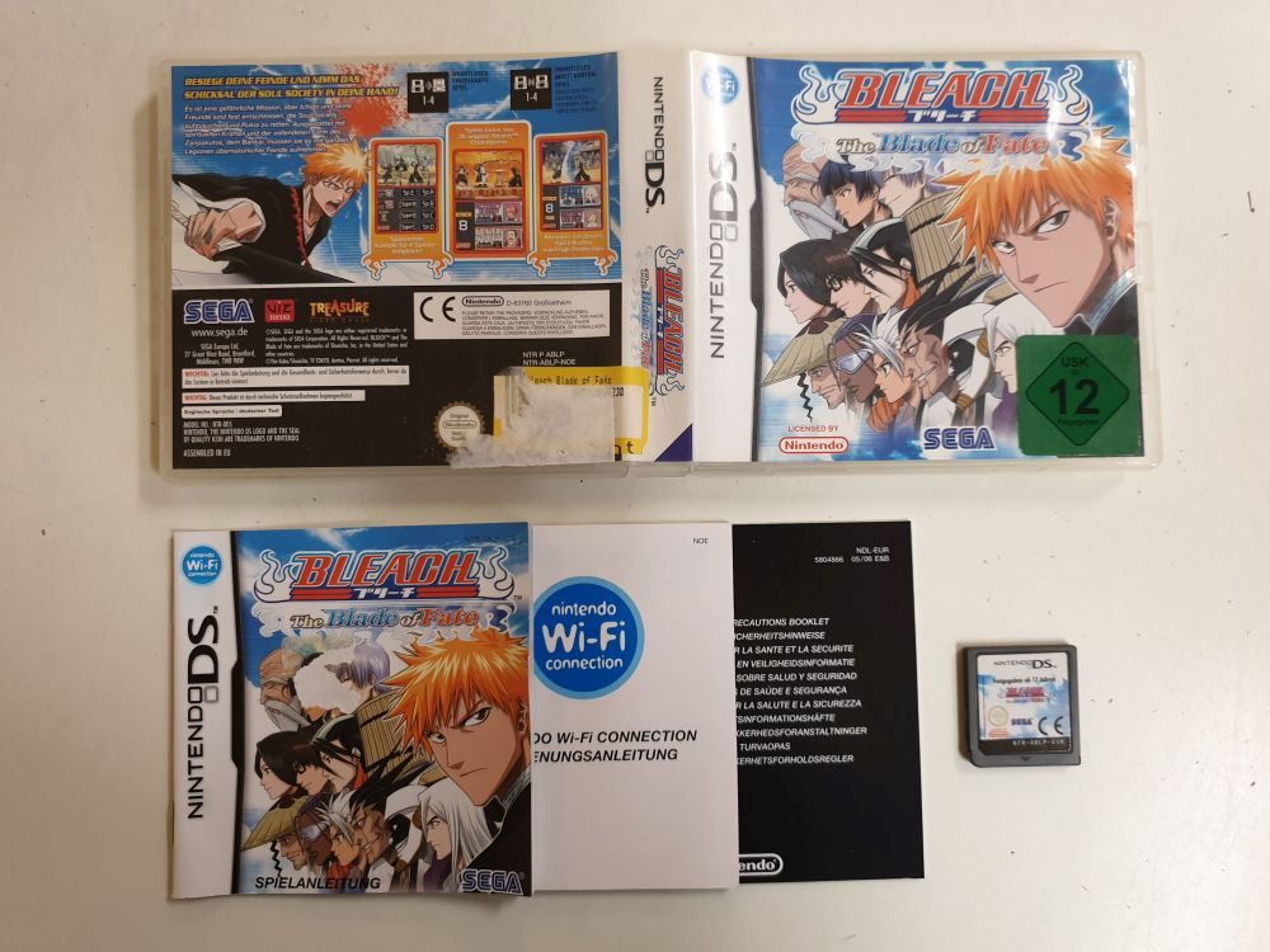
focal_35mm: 26
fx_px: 954
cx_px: 635
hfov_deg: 67.3
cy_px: 476
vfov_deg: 53.1
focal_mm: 4.3
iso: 200
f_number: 1.5
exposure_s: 1/50
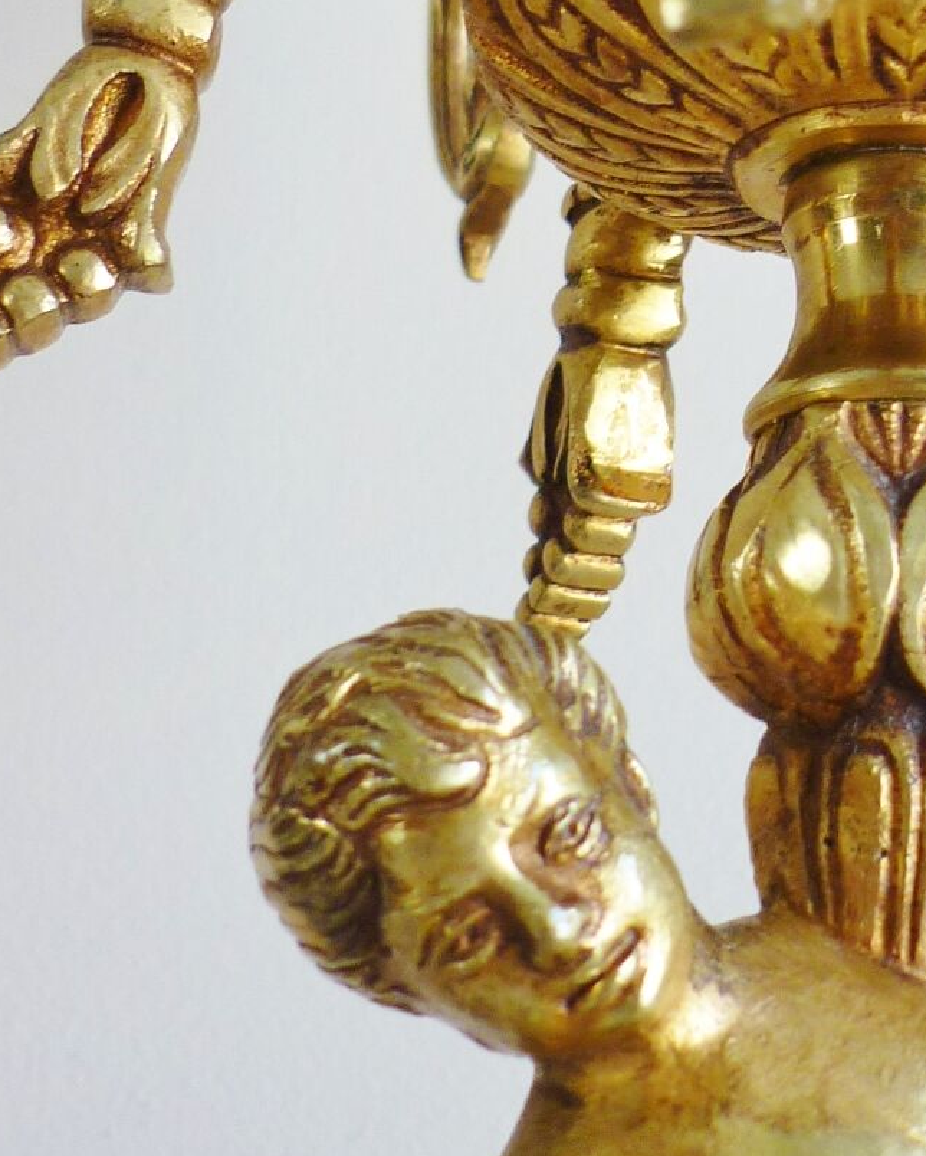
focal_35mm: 82
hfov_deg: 18.3
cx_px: 879
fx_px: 2807
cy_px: 227
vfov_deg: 22.9
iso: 80
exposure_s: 1/30
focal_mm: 5.5
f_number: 2.8
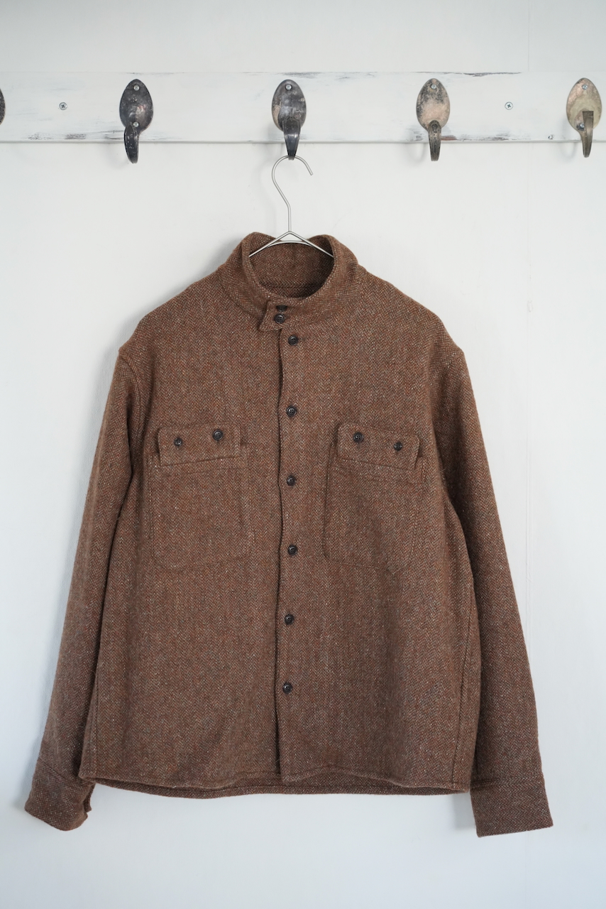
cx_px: 303
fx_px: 1968
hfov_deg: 17.5
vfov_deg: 26.0
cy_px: 454
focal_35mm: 78
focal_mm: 78
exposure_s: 1/500
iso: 4000
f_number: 4
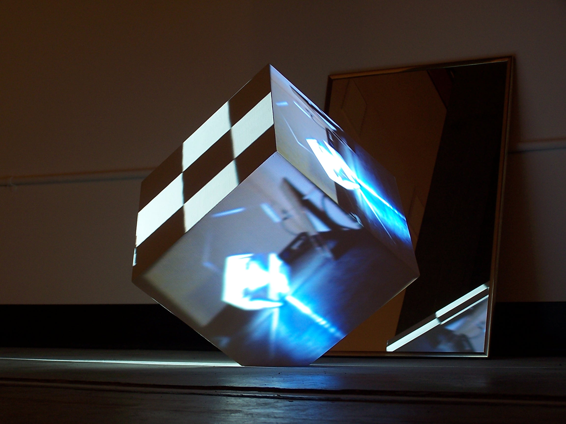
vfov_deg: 19.6
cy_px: 212
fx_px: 1226
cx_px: 283
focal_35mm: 75
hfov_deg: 26.0
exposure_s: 1/8
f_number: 3.2
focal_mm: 12.4
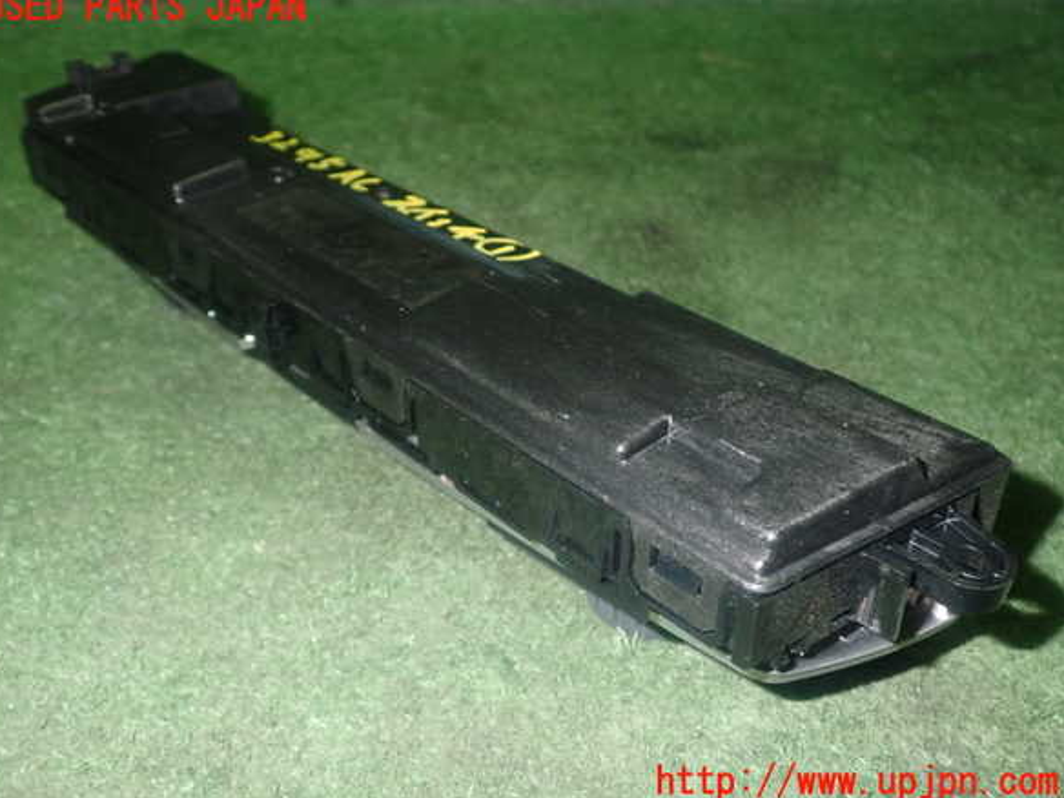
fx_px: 1137
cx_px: 521
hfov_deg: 50.1
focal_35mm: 37
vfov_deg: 38.7
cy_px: 395
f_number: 7.1
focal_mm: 6.37
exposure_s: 1/40
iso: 800
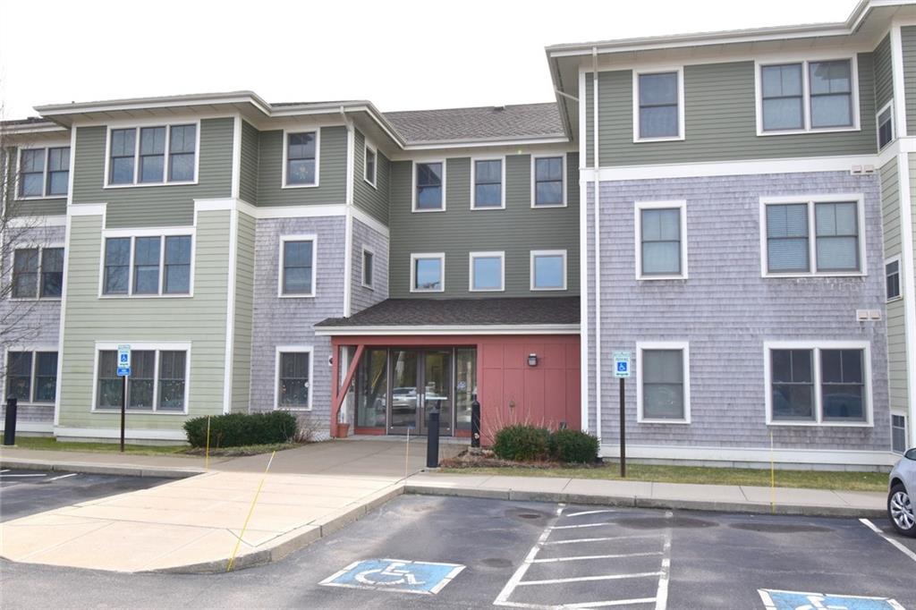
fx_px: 763
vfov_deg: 43.6
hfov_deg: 61.9
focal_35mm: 30
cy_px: 305
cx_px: 458
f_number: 10
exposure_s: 1/250
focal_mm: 20
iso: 400
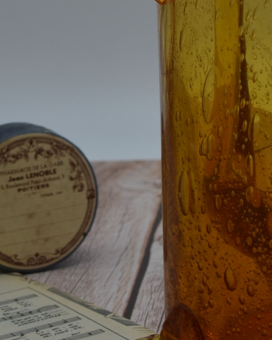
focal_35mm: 171
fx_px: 1717
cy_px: -88
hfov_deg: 9.0
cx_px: 270
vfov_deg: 11.1
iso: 100
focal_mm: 35
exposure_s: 1/125
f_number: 5.6
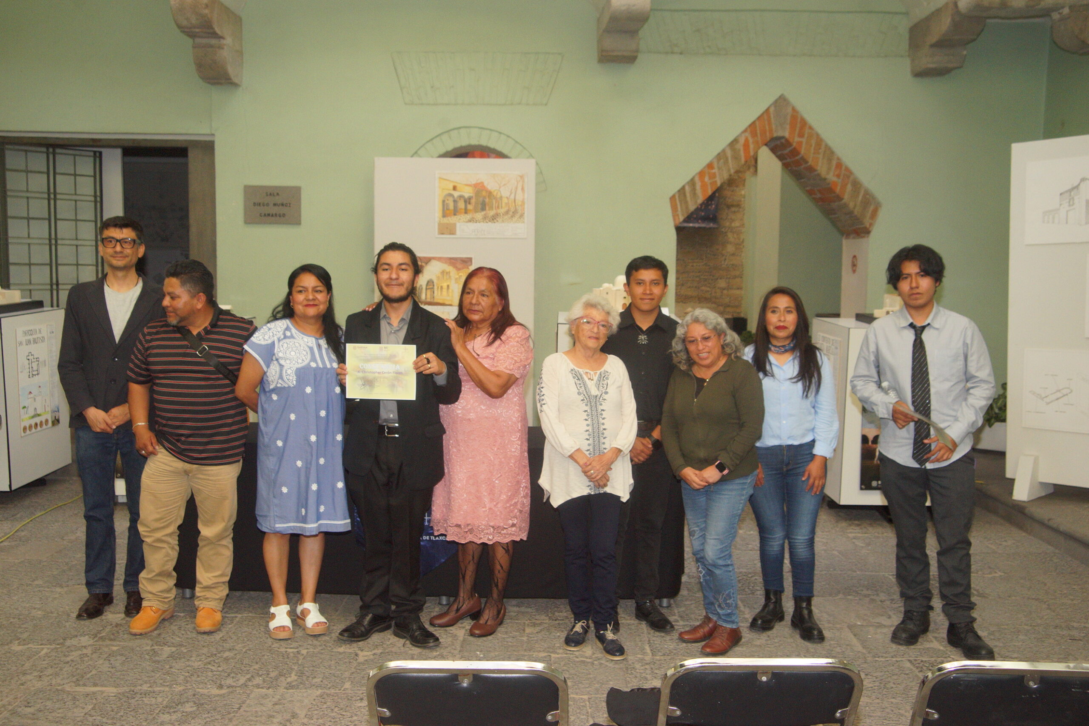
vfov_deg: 43.6
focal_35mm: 30
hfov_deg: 61.9
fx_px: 907
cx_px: 544
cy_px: 363
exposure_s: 1/80
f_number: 8
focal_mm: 30
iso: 2500
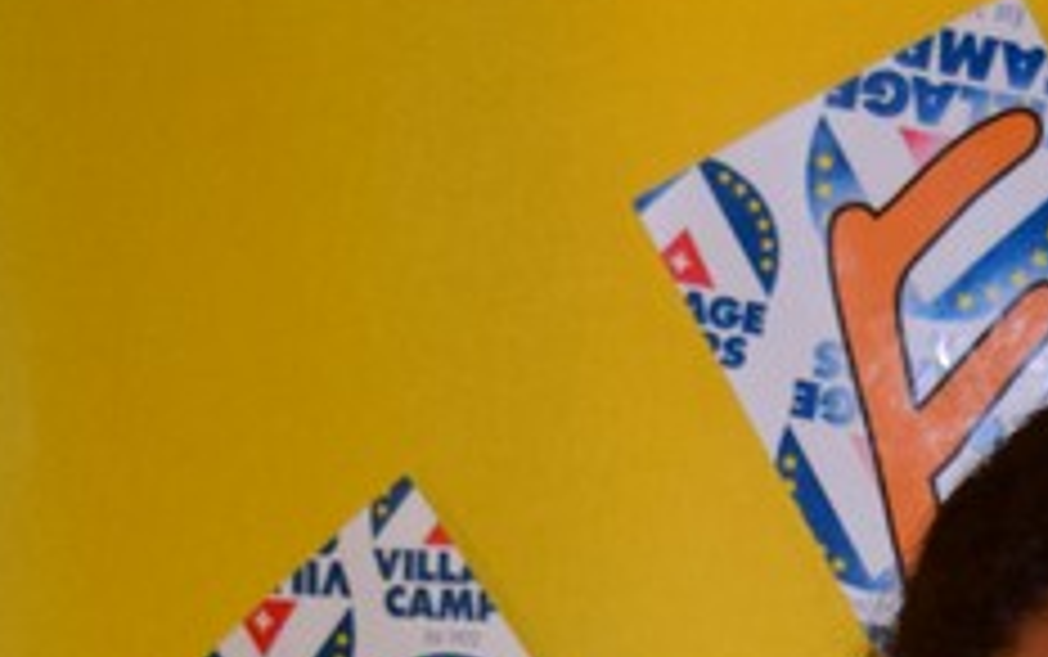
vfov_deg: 6.2
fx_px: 5952
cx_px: 1192
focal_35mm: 208
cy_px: 1253
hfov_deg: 9.9
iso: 800
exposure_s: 1/200
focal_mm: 31
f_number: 4.2
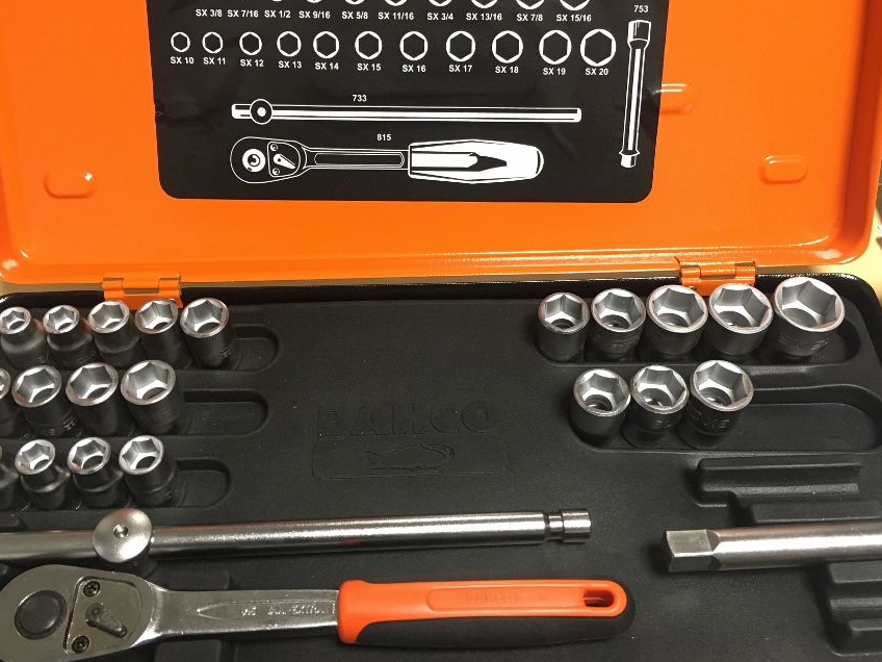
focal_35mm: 35
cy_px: 301
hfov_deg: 52.6
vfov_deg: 40.7
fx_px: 892
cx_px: 436
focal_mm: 4.15
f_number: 2.2
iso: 200
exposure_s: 1/33
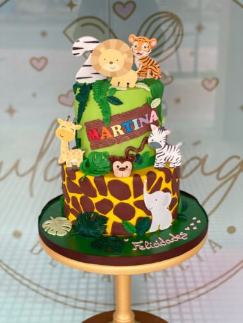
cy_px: 162
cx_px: 122
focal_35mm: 52
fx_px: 487
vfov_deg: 36.8
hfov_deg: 28.0
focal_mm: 6
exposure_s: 1/122
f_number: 2
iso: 40
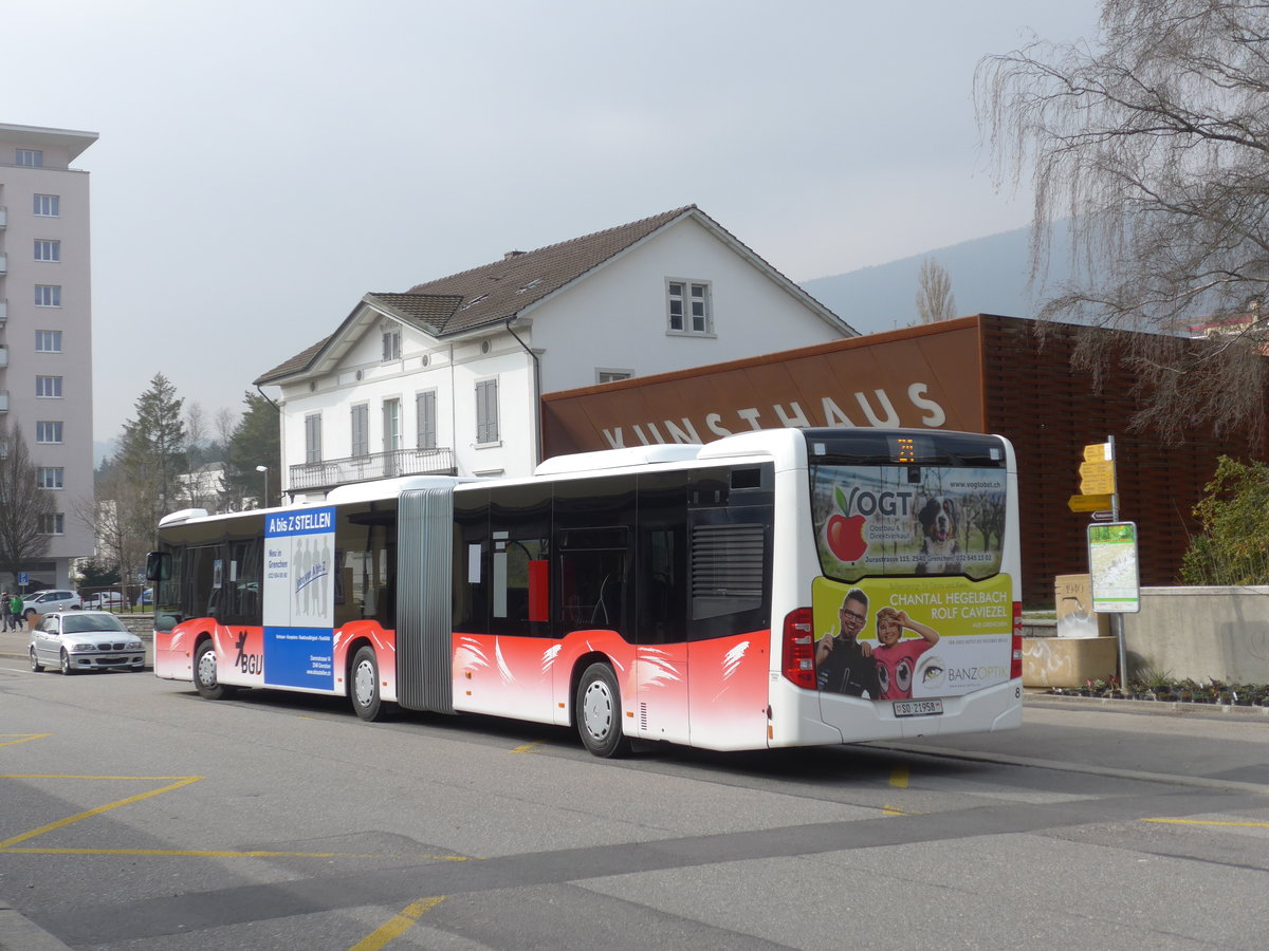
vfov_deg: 29.1
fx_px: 1833
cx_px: 634
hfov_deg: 38.2
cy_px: 476
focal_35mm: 50
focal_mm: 10.7
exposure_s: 1/1000
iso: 80
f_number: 3.3
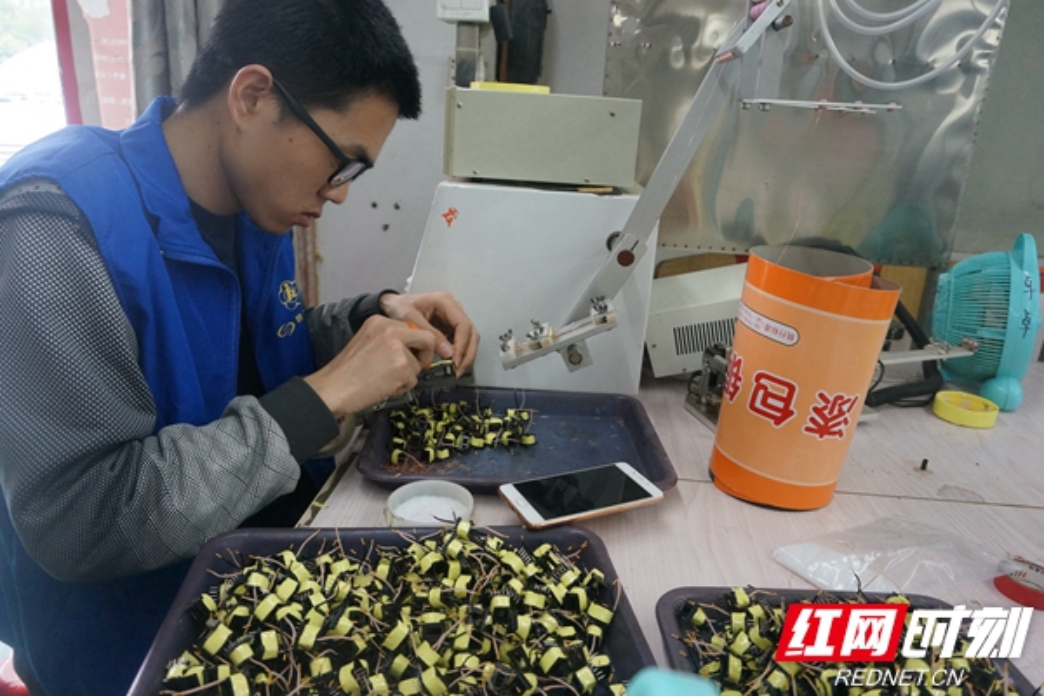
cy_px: 348
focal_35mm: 24
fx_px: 696
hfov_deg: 73.7
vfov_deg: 53.1
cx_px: 522
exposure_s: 1/160
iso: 1000
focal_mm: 16
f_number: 4
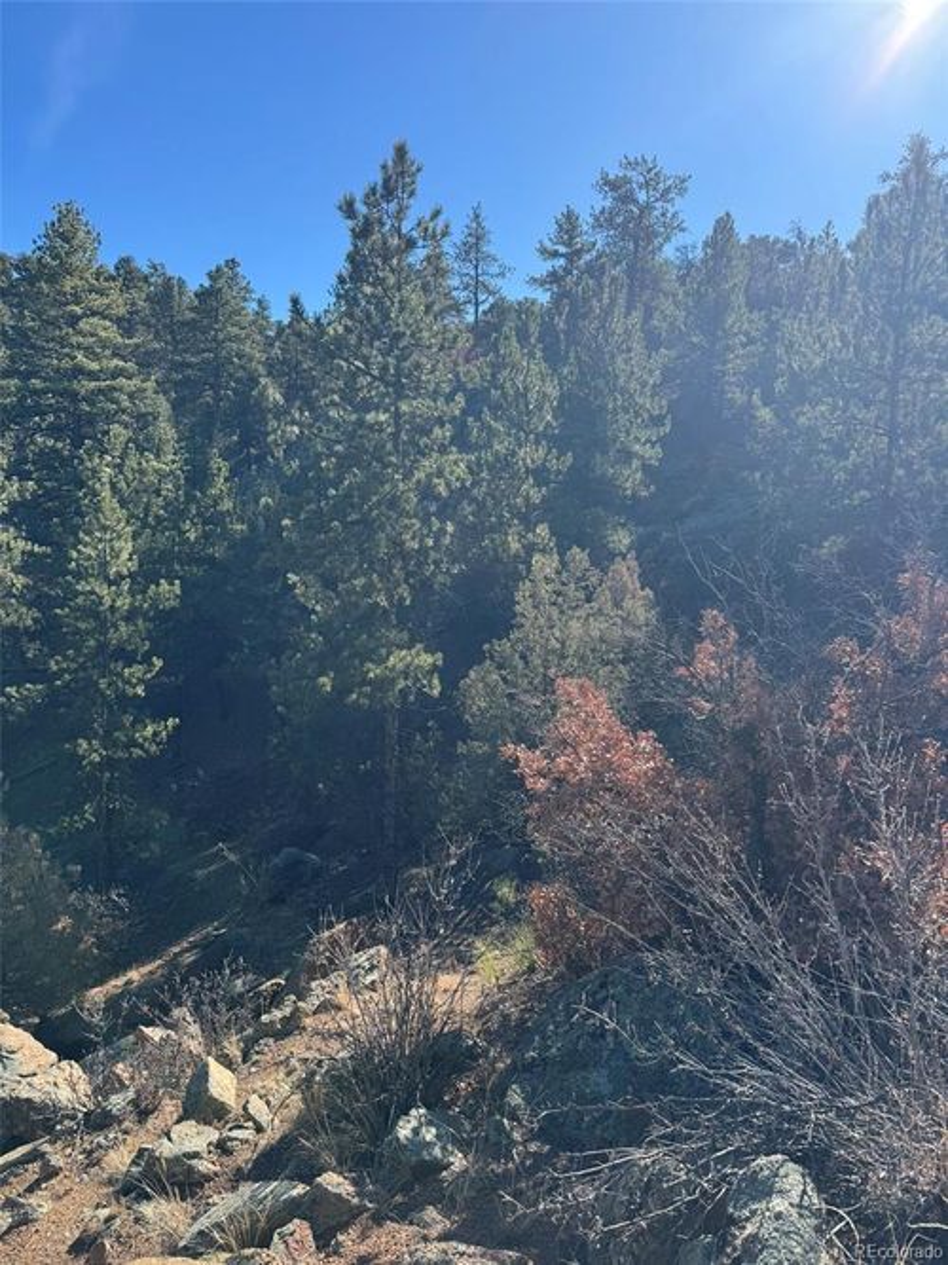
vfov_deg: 71.6
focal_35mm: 24
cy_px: 632
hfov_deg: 56.8
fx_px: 877
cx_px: 474
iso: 80
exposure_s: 1/2174
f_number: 1.78
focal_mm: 6.76
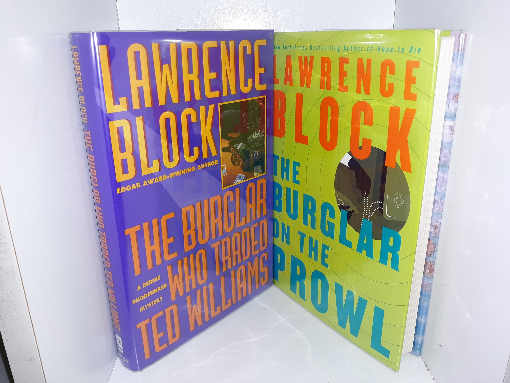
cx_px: 255
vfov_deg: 49.7
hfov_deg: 63.4
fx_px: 413
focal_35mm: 28
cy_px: 192
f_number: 1.7
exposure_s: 1/120
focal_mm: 3.7
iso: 64
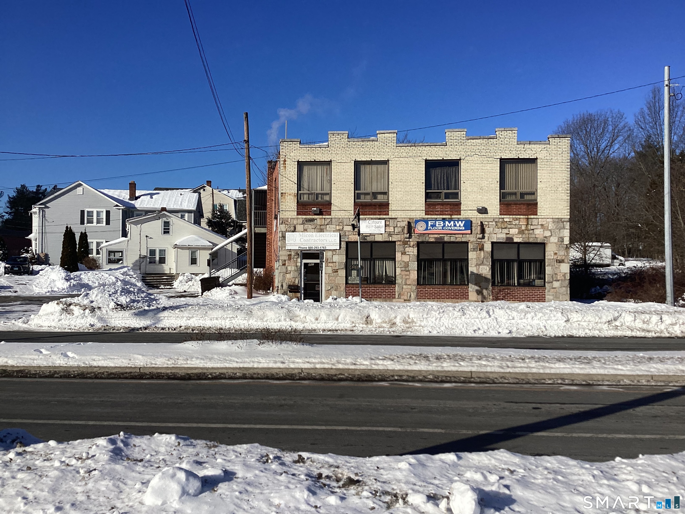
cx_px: 342
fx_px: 613
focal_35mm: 31
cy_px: 257
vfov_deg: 45.4
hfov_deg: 58.4
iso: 25
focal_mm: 3.3
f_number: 2.4
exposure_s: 1/2915
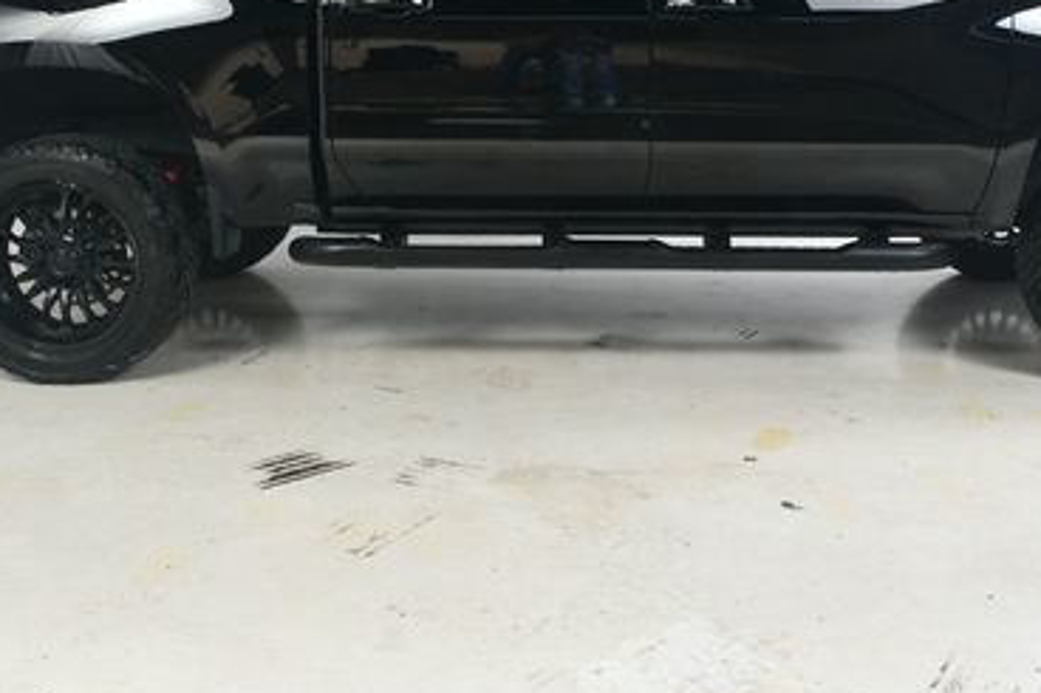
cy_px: 198
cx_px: 532
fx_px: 1358
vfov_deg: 28.3
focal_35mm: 47
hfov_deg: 41.9
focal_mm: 18
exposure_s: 1/160
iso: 100
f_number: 9
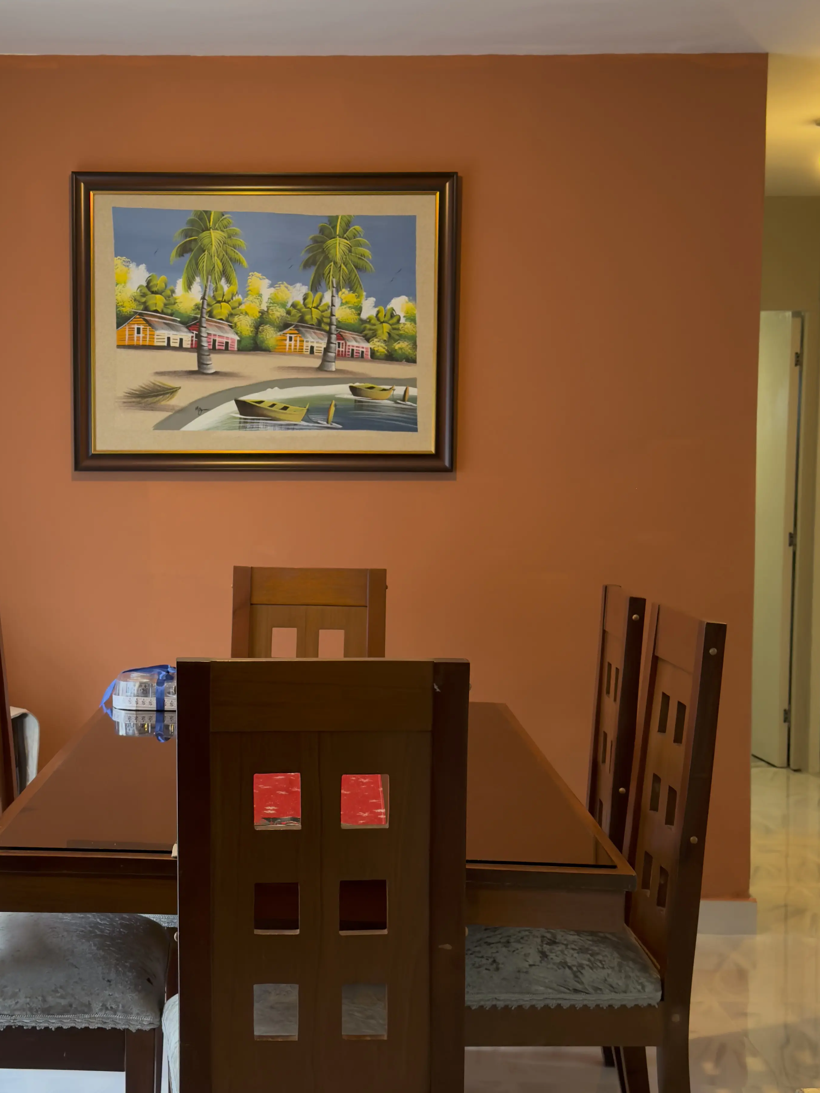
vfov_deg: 34.9
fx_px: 1737
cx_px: 271
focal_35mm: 55
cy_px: 572
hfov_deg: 26.4
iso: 200
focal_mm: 6.76
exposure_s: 1/60
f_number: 1.78
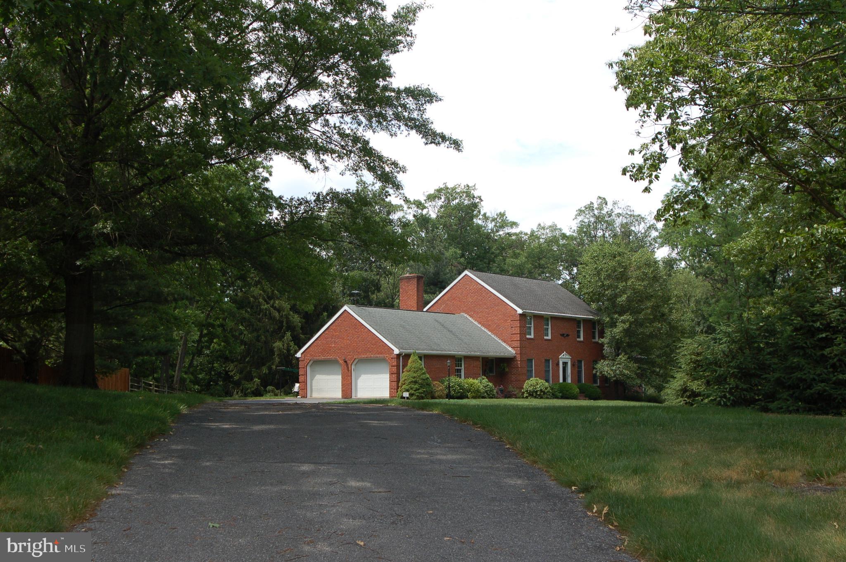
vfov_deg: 31.8
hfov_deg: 46.4
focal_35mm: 42
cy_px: 281
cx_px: 423
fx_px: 986
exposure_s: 1/500
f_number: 5.6
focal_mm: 28
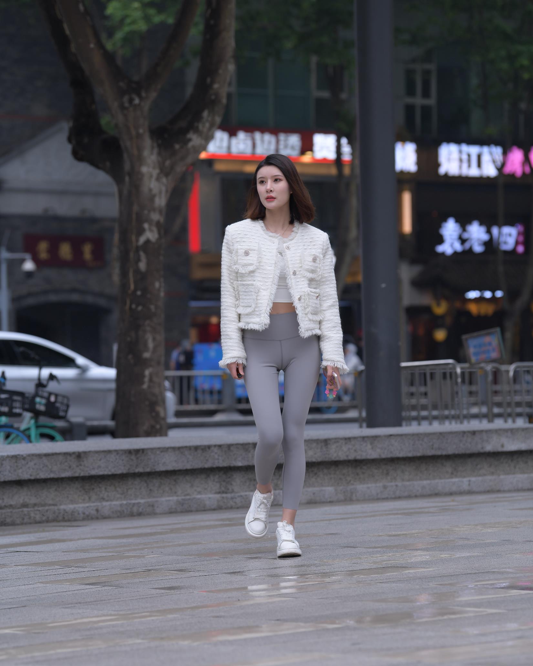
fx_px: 2780
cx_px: 267
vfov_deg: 13.7
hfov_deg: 11.0
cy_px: 390
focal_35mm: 141
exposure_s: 1/640
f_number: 4
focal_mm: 125
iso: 360
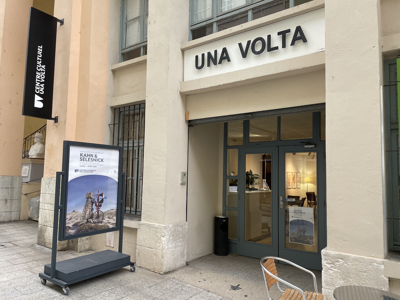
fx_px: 300
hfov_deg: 67.3
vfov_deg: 53.1
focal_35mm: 26
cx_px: 200
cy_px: 150
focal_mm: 4.2
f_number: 1.6
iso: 80
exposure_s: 1/121
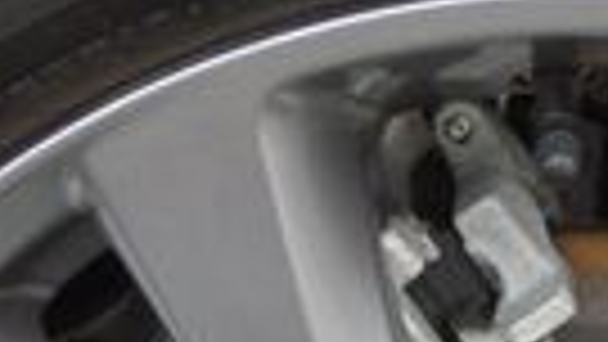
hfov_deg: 15.8
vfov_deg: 8.8
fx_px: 2161
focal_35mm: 134
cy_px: 567
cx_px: 572
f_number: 3.2
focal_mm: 4.6
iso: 100
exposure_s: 1/60
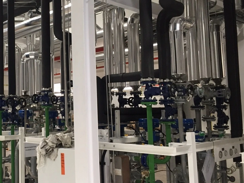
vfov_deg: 31.5
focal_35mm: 46
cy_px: 86
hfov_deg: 39.8
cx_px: 52
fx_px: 324
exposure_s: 1/33
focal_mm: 4.15
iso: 64
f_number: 2.2
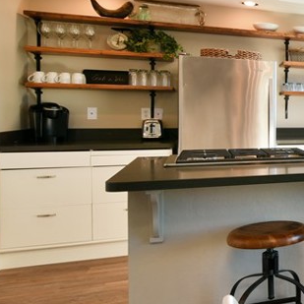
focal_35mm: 45
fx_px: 447
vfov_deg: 37.5
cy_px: 128
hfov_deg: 25.7
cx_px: 477
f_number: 10
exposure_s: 1/200
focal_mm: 16
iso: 400
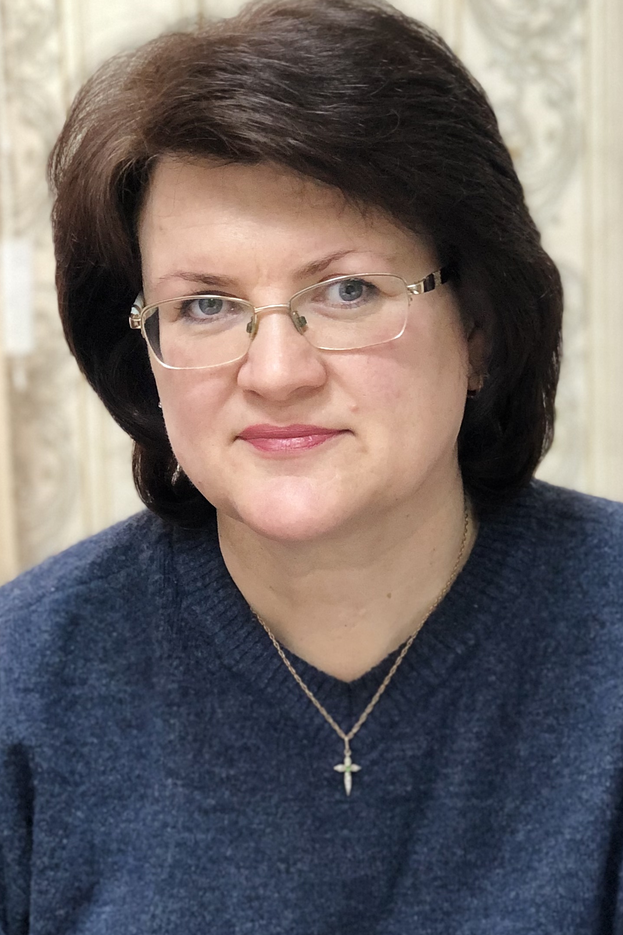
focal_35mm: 101
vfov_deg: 20.2
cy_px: 614
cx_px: 309
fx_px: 2622
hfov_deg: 13.6
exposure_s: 1/33
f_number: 2.4
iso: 160
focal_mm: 6
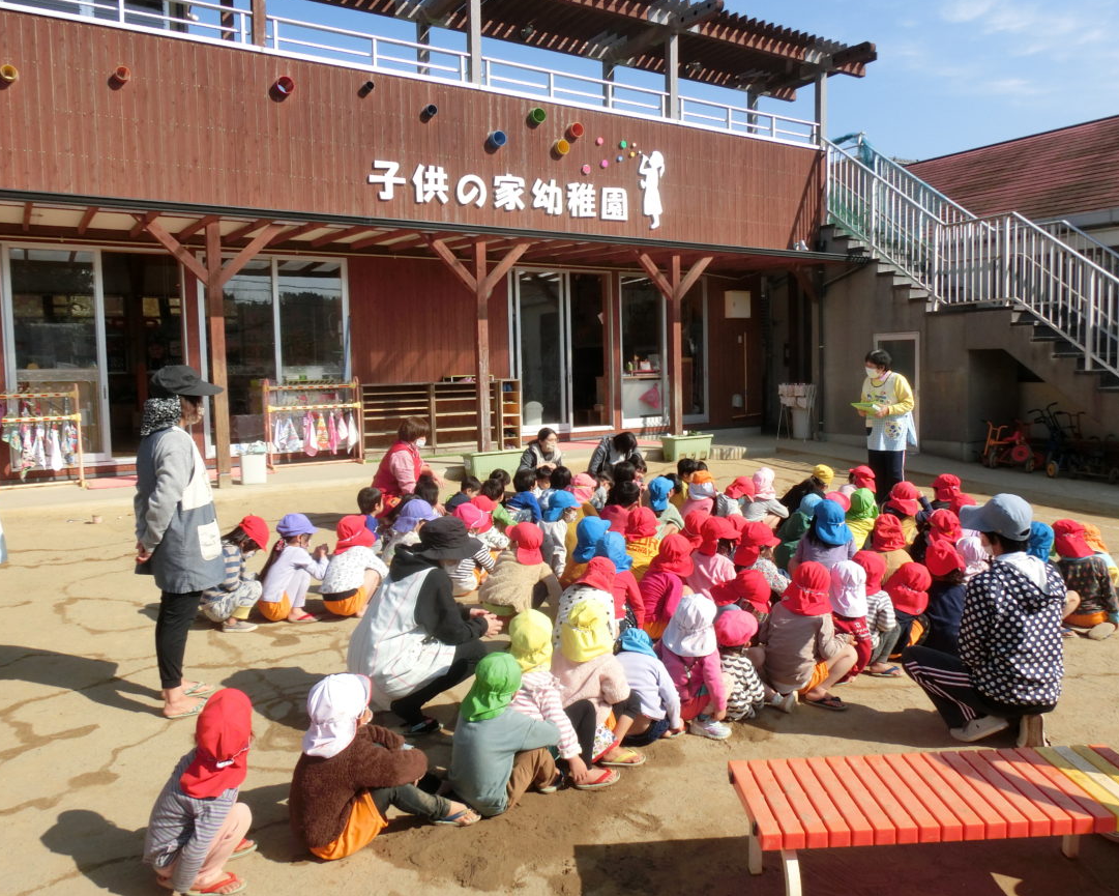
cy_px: 435
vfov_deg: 54.9
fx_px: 861
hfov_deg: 66.0
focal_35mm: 26
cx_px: 579
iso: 100
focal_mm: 4.24
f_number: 7.9
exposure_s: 1/250
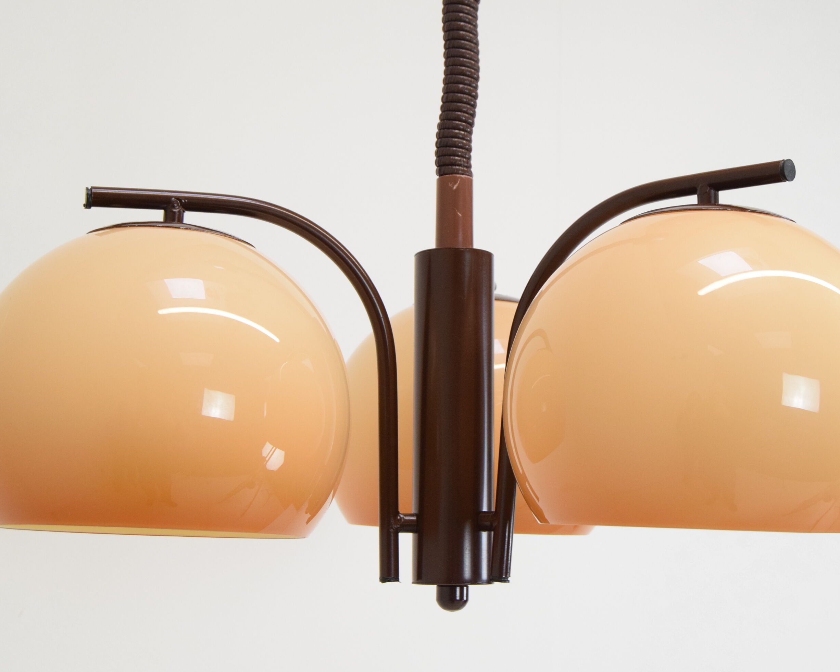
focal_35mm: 55
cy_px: 340
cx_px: 460
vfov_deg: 27.6
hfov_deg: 34.1
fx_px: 1367
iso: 1600
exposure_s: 1/200
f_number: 7.1
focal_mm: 32
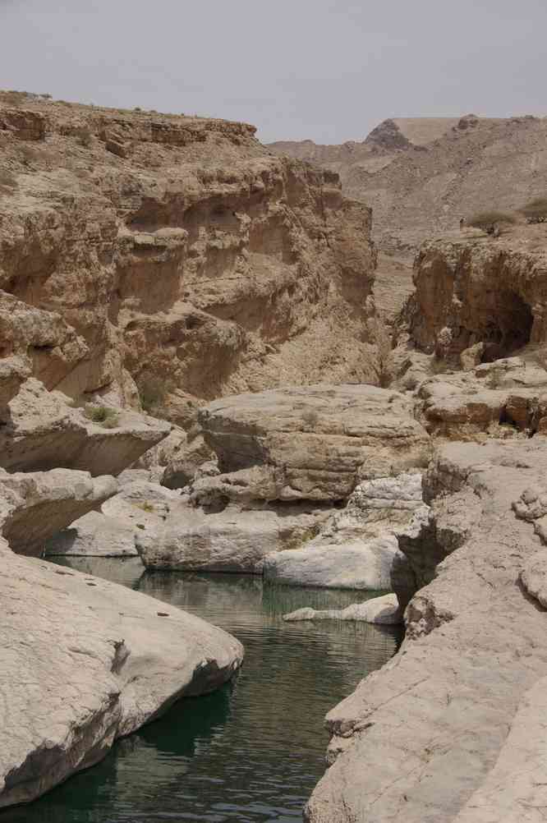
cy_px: 412
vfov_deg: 31.4
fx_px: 1462
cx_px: 274
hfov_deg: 21.2
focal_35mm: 64
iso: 100
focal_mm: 42.5
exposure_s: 1/250
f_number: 9.5
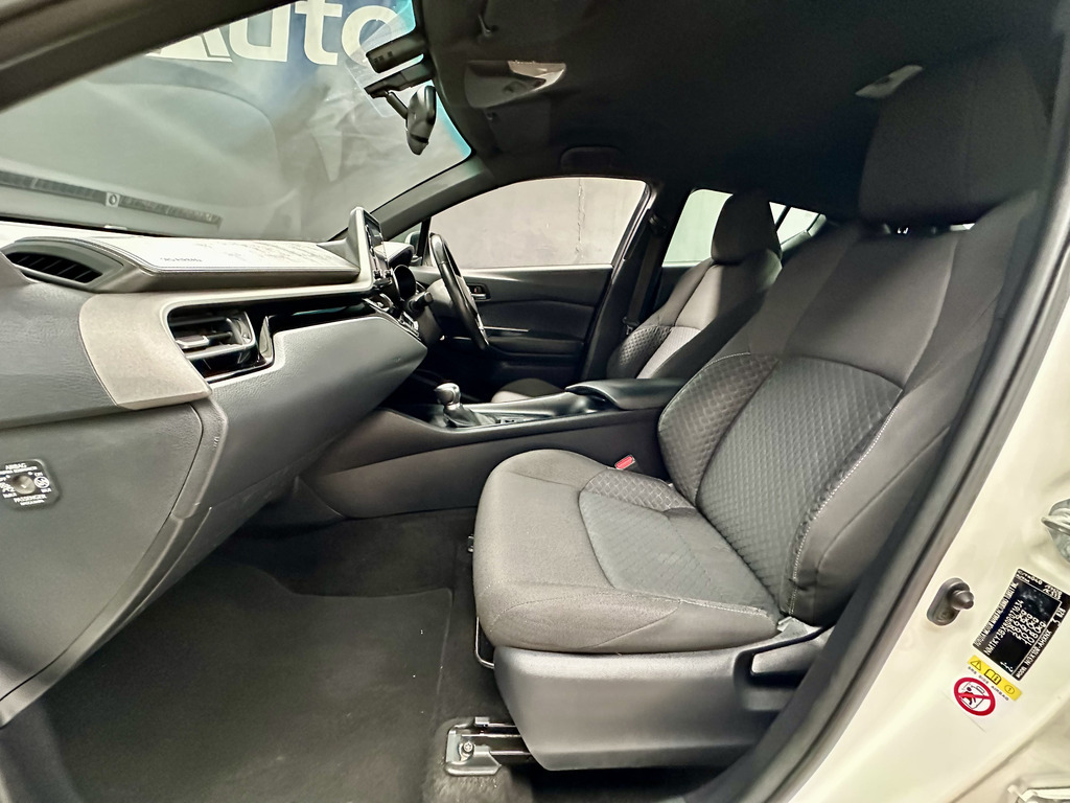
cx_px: 535
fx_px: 433
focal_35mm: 14
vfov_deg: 85.7
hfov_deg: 102.1
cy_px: 402
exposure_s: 1/60
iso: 1250
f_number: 2.2
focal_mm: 2.22
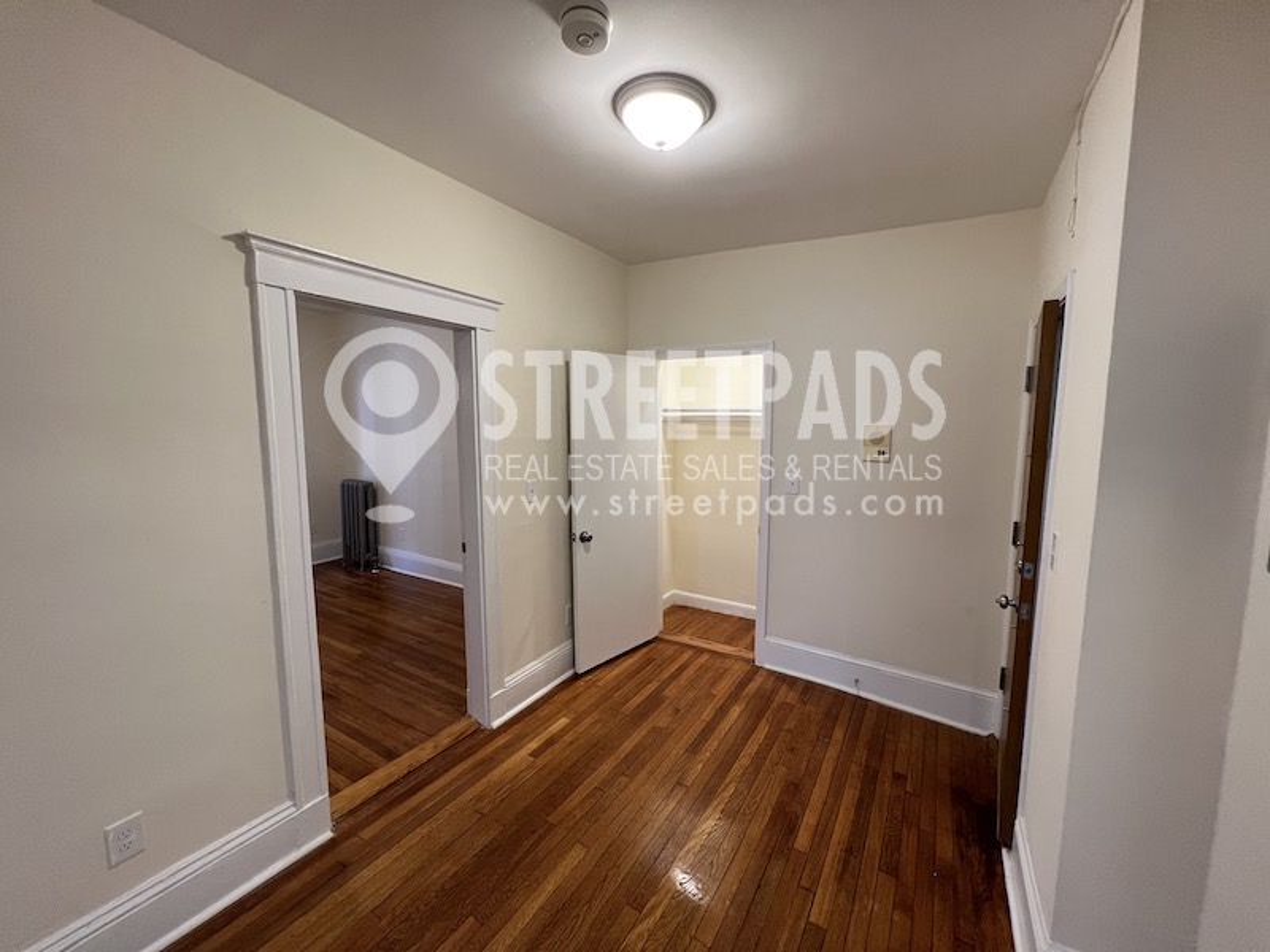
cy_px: 476
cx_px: 635
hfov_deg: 106.2
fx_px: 477
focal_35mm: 13
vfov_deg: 89.9
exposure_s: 1/60
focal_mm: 1.57
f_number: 1.8
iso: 125
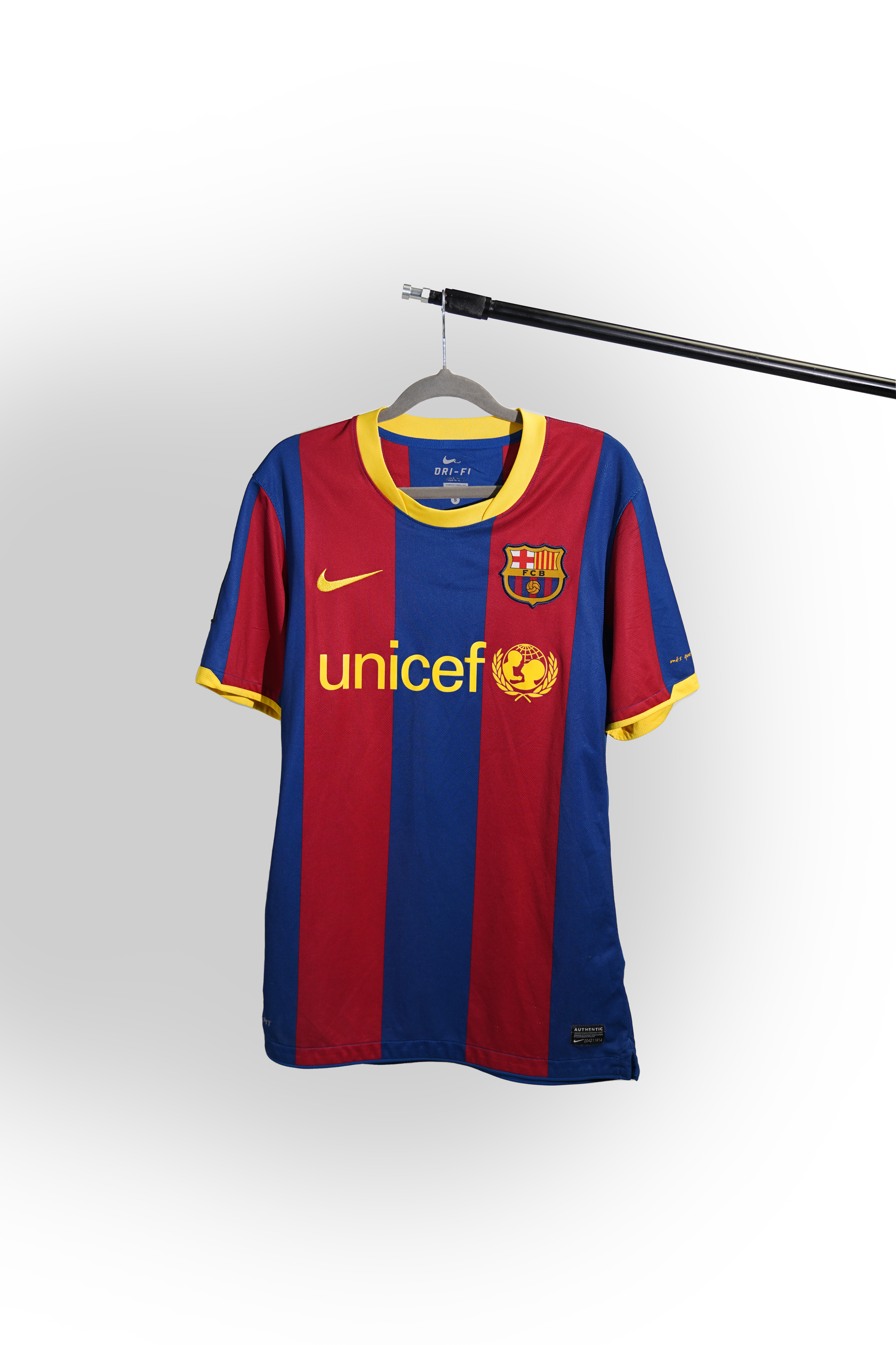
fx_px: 1493
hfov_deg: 33.4
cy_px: 672
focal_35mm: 40
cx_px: 448
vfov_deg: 48.5
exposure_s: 1/100
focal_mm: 40
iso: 200
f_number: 2.8
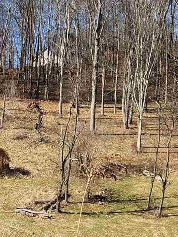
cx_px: -83
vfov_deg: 17.4
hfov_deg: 12.8
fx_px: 754
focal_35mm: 110
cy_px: 244
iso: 20
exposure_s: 1/1041
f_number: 1.8
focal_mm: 5.4
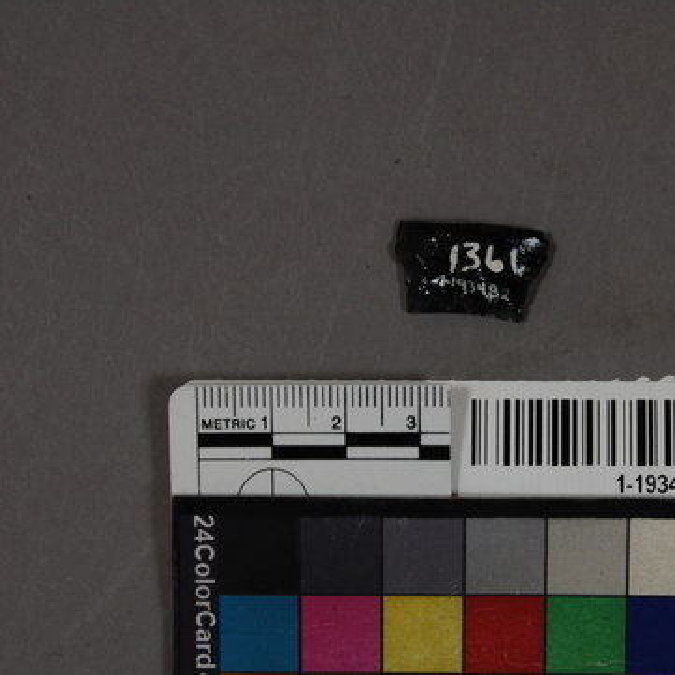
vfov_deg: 16.3
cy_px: 338
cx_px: 498
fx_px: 2353
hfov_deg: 16.3
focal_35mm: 107
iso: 400
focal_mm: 55
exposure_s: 1/15
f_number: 20
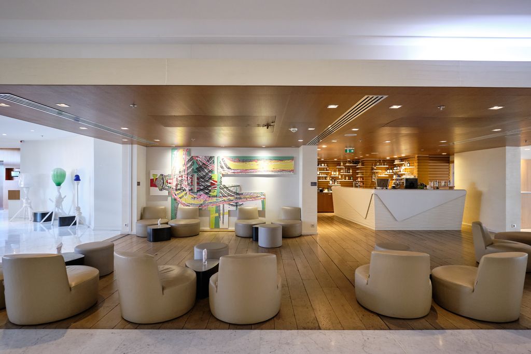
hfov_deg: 93.3
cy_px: 177
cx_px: 266
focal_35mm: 17
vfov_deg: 70.5
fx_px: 251
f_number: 4
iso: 1600
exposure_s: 1/60
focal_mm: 11.5
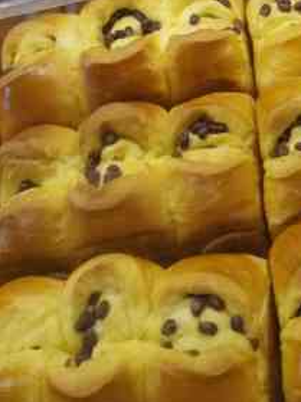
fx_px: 1241
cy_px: -71
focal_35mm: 107
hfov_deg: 13.3
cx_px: 410
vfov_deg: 17.6
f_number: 2
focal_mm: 4.5
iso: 189
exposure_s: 1/100
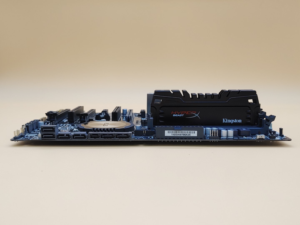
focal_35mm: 39
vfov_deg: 36.8
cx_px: 150
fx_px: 338
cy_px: 112
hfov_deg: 47.9
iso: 50
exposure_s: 1/91
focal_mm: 4.36
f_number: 1.8
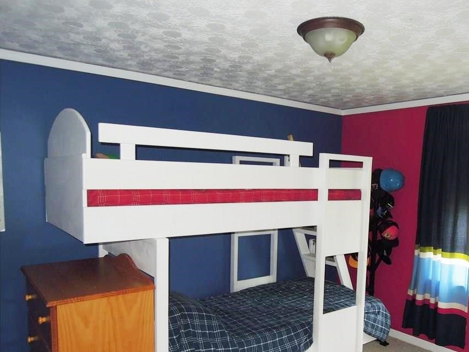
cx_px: 282
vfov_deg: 48.0
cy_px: 209
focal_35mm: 29
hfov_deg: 61.1
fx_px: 393
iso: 200
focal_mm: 4.3
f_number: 2.8
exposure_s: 1/30
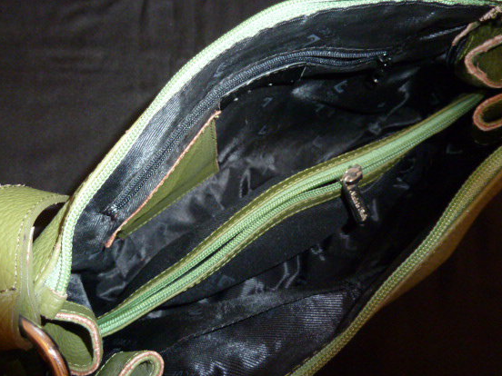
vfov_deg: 48.2
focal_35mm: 29
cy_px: 188
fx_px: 421
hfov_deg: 61.5
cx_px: 225
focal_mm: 4.1
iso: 400
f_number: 3.3
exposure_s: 1/8
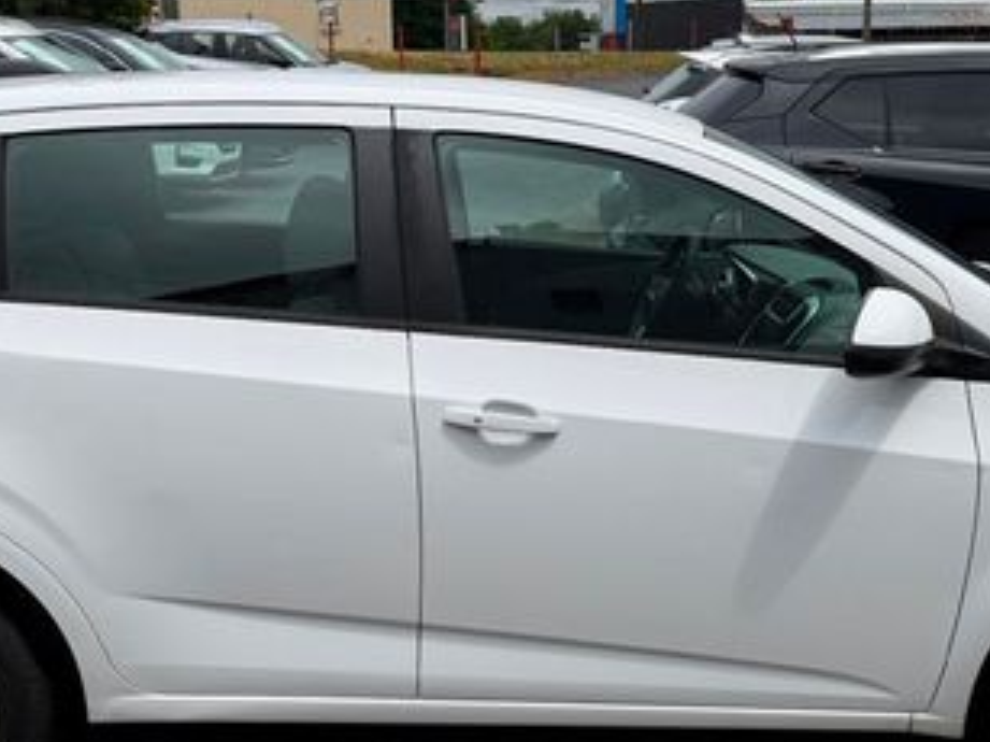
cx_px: 500
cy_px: 455
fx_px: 1429
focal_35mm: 50
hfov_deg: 38.2
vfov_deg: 29.0
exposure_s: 1/6173
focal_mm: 6.76
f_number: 1.78
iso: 80
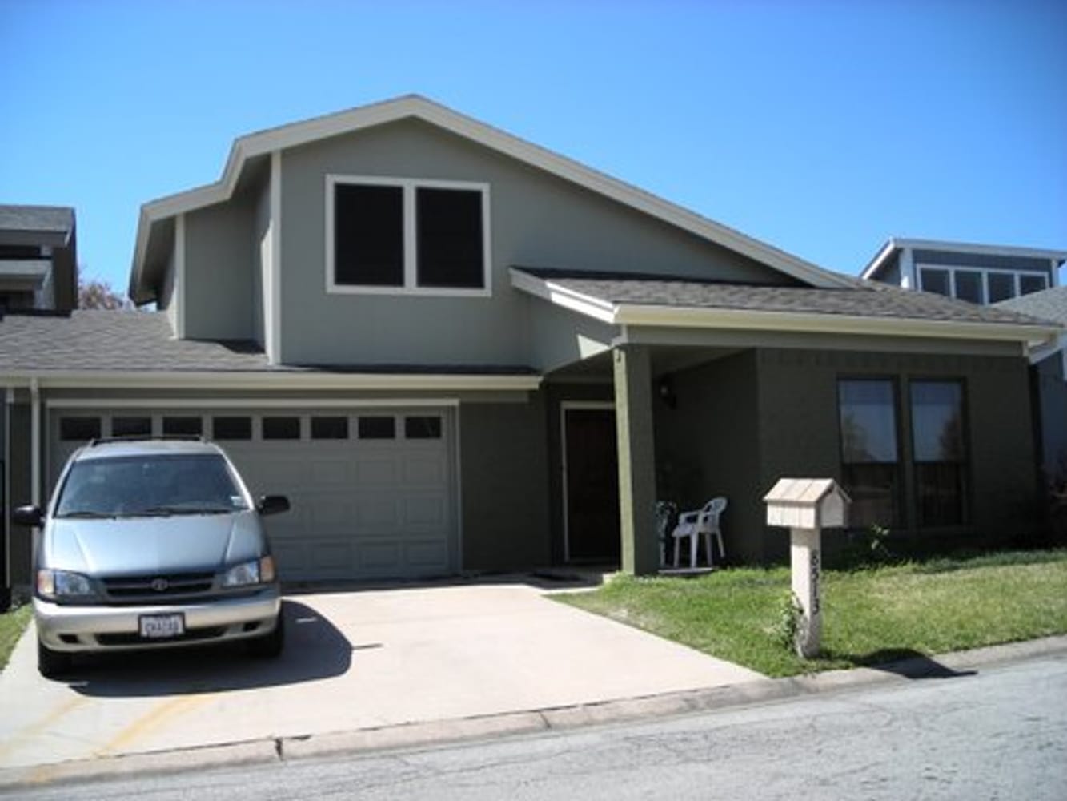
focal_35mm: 38
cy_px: 400
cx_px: 534
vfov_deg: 37.7
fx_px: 1171
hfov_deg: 49.0
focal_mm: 6.3
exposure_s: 1/528
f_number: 3.2
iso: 50
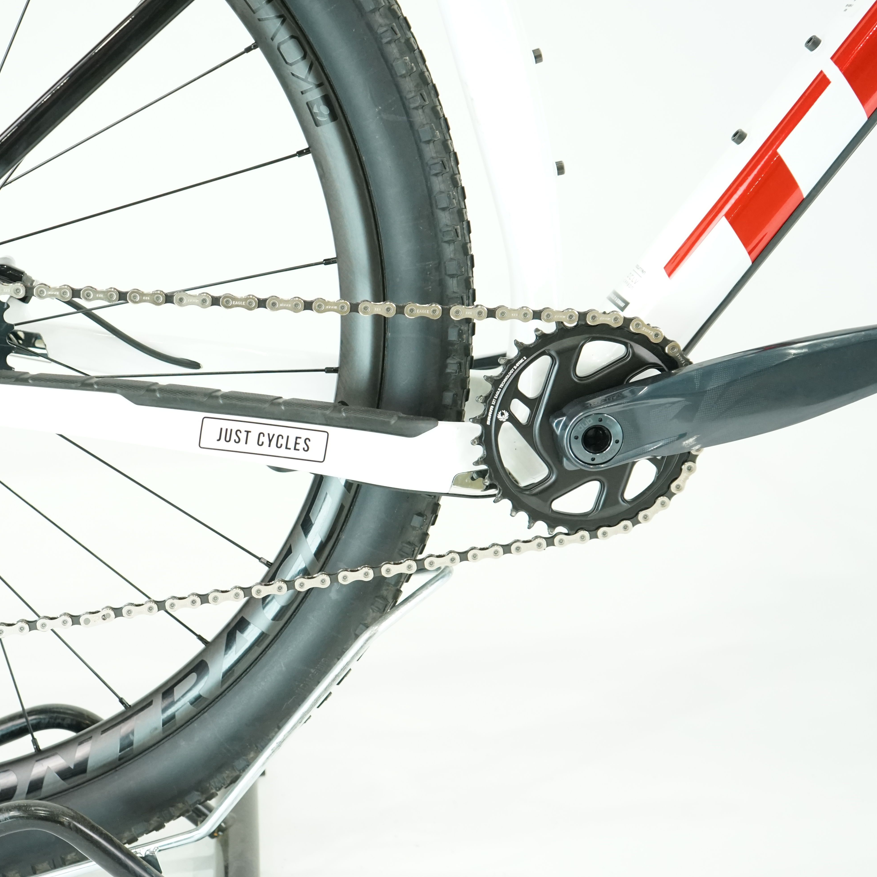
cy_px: 438
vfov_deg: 32.8
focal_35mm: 52
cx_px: 282
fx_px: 1490
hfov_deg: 32.5
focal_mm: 40
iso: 2500
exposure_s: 1/200
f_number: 5
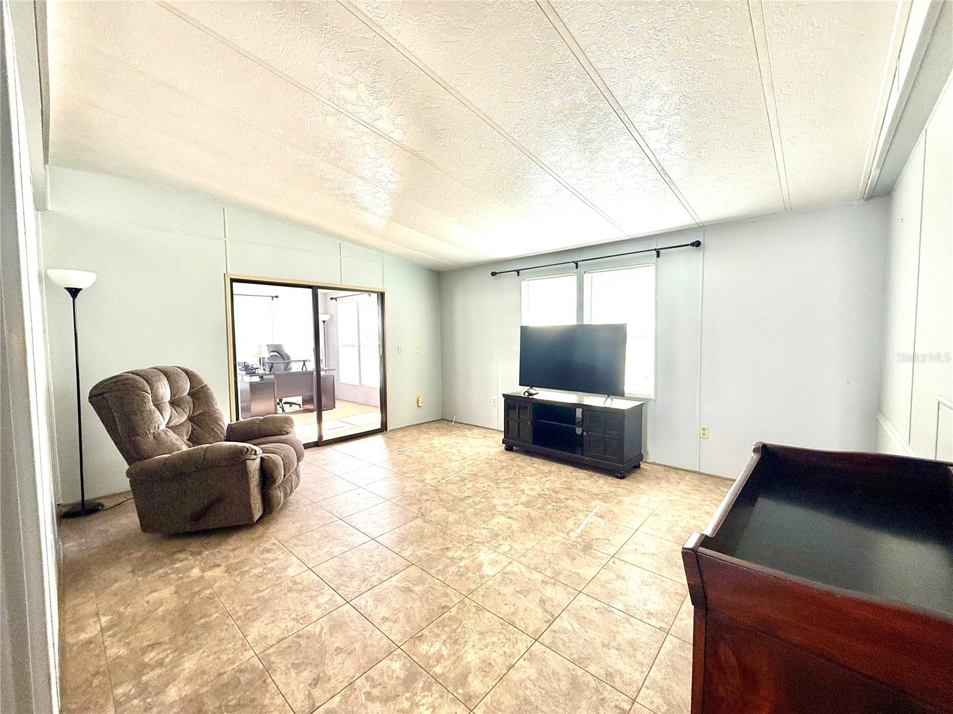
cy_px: 357
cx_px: 476
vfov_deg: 85.7
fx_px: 385
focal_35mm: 14
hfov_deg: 102.1
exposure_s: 1/107
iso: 64
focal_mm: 2.22
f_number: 2.2
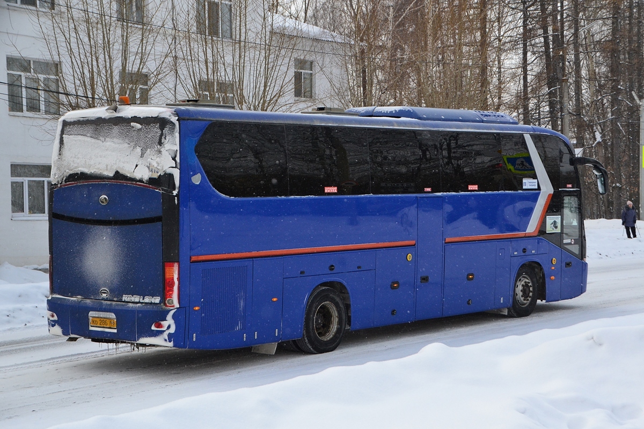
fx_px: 1395
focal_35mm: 78
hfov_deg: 26.0
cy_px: 214
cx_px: 322
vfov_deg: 17.5
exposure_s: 1/500
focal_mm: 52
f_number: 11
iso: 800
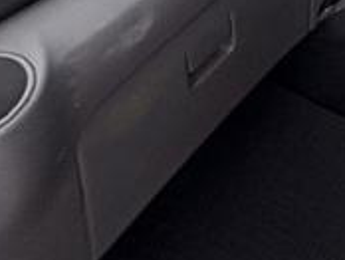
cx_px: 611
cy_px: -329
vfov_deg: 14.7
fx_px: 719
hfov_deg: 20.1
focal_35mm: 72
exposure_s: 1/110
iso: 80
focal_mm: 2.22
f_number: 2.2
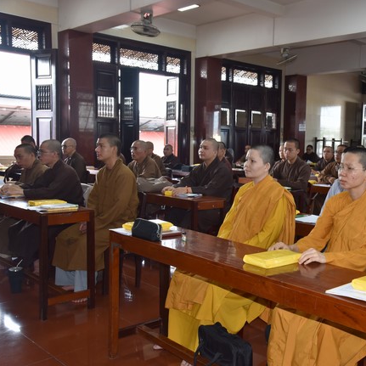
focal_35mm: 41
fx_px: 490
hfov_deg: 39.9
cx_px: 270
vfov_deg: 40.9
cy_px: 183
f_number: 5
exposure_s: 1/100
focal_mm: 32
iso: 800
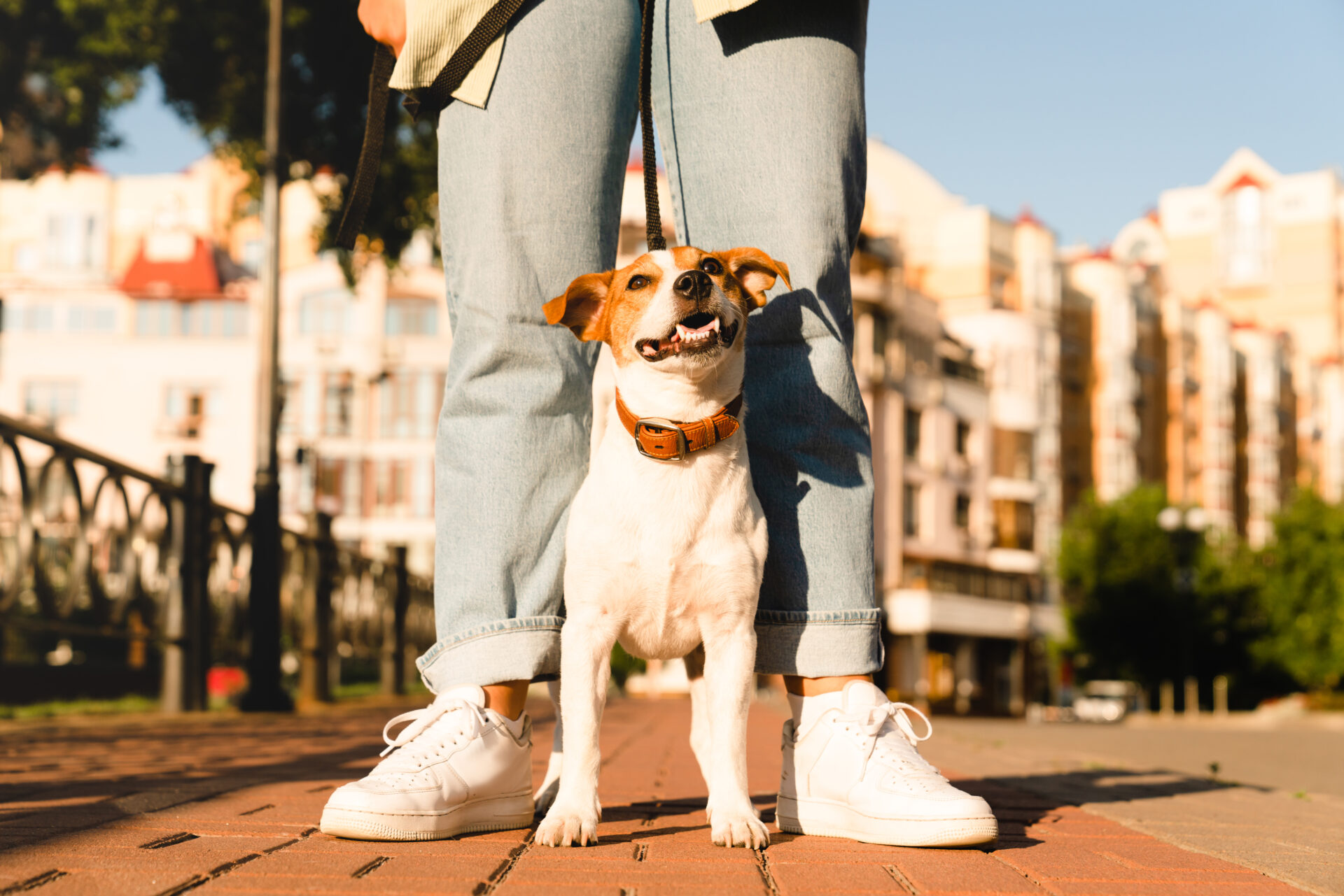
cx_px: 672
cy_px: 448
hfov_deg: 35.0
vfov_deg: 23.8
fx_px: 2128
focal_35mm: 57
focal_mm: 57
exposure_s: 1/2500
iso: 400
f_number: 4
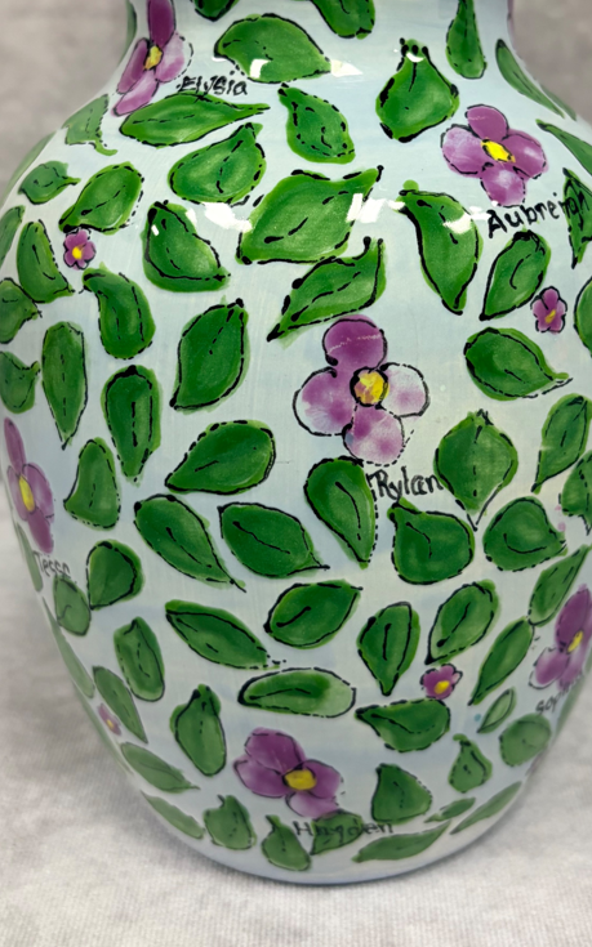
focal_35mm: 45
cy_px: 325
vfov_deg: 43.8
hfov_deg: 28.5
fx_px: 1162
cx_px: 353
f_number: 1.6
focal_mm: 5.96
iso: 160
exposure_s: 1/60
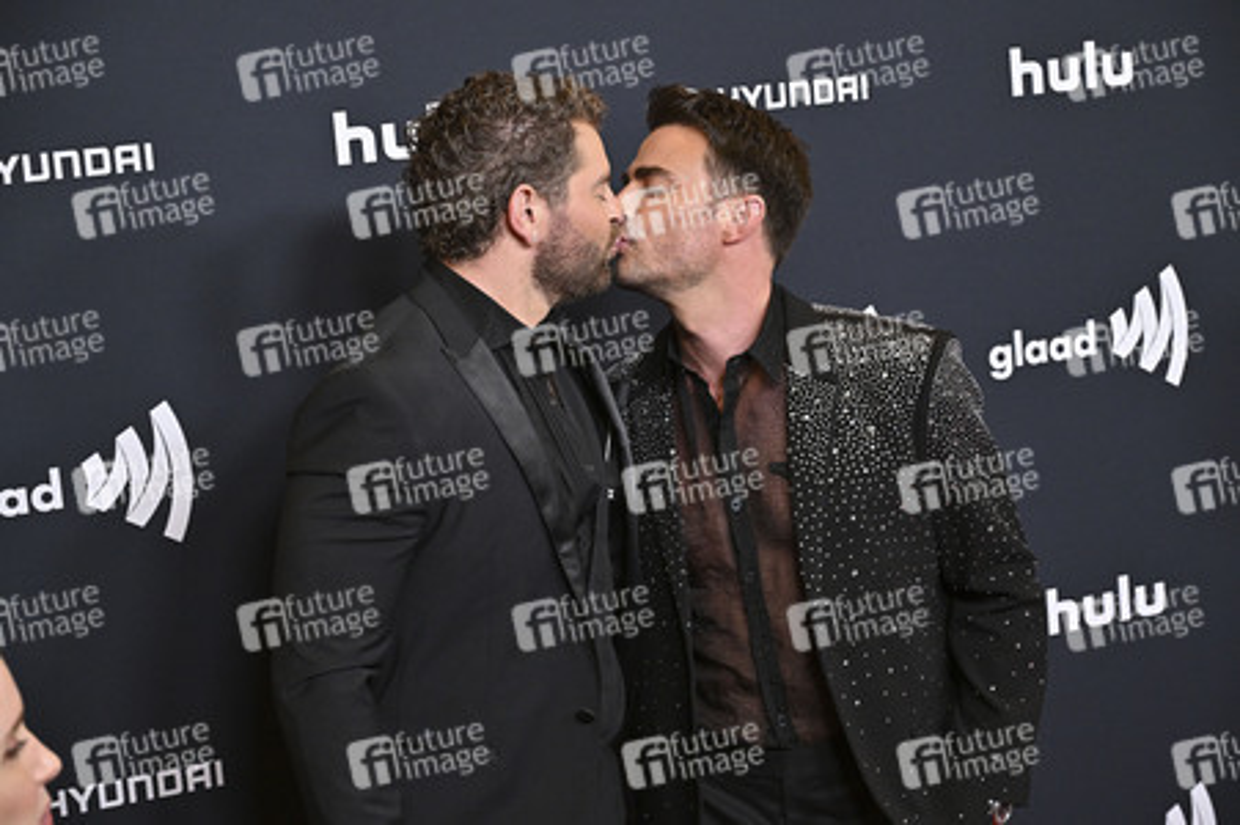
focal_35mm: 69
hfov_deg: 29.3
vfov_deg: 19.7
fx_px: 2375
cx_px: 620
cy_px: 412
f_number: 5.6
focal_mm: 69
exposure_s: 1/250
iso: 4000
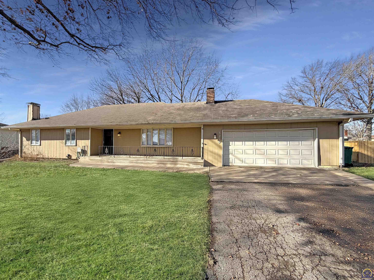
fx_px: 151
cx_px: 187
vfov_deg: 85.7
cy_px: 140
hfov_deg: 102.1
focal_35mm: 14
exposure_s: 1/770
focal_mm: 2.22
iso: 40
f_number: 2.2
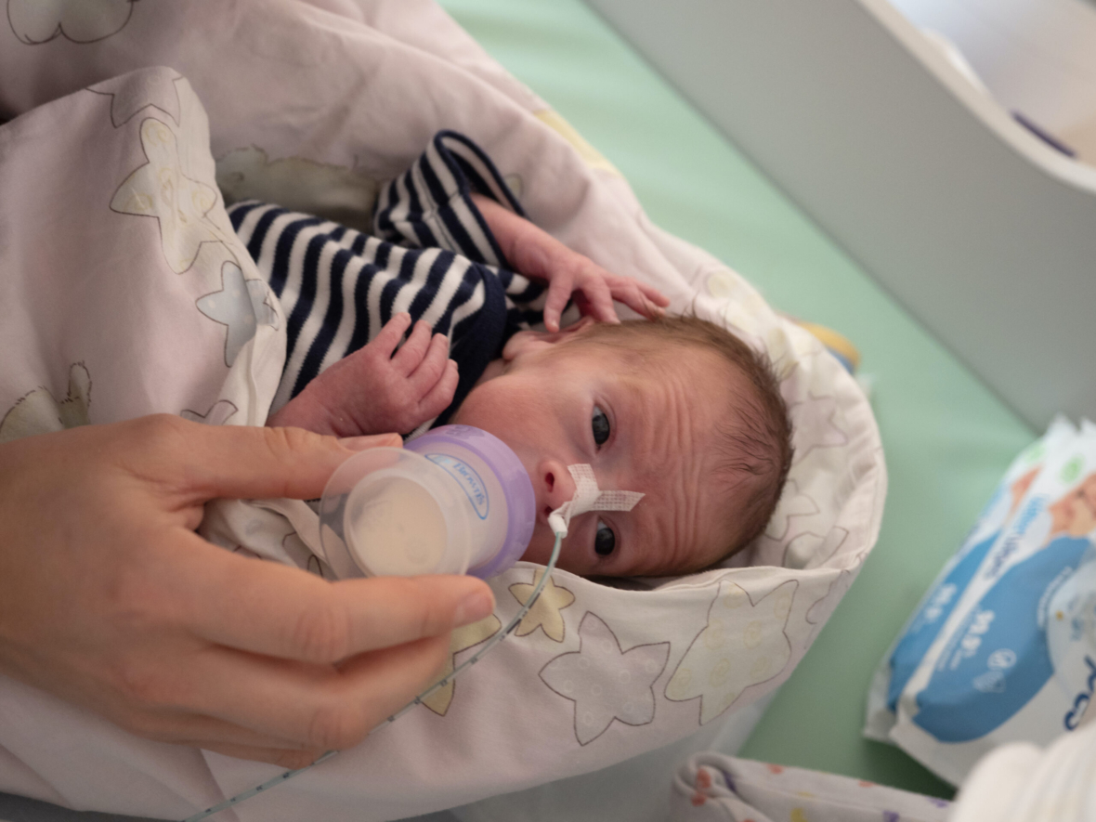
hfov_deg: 34.3
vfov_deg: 26.1
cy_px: 411
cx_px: 548
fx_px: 1773
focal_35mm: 56
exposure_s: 1/60
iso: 640
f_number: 2.8
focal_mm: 28
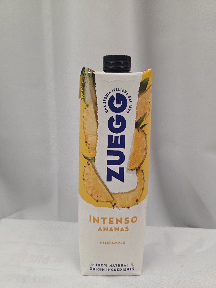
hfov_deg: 58.9
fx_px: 191
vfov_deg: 73.9
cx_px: 108
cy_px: 144
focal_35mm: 23
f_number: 1.7
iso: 400
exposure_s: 1/101
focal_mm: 6.3
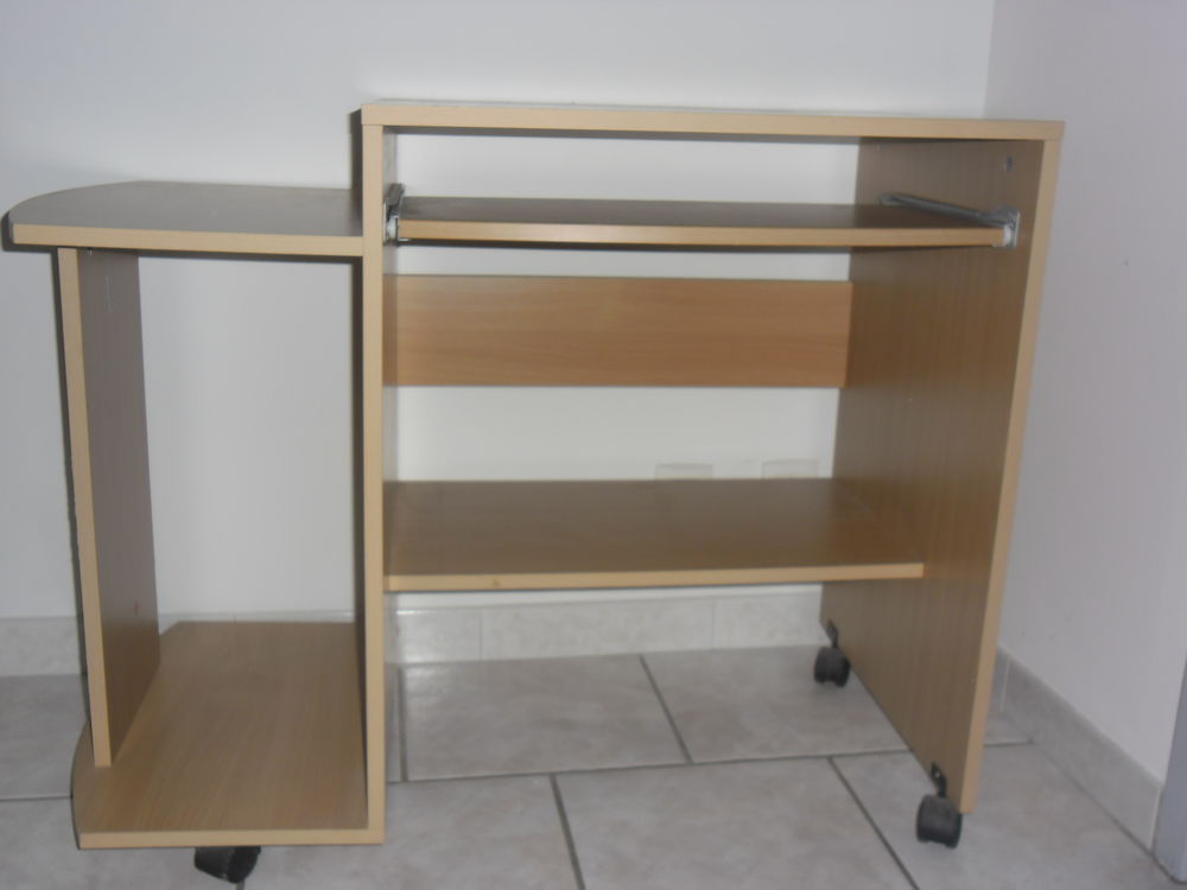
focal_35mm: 37
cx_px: 594
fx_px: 1269
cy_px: 445
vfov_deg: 38.7
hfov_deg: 50.1
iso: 80
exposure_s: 1/45
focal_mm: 6.6
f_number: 4
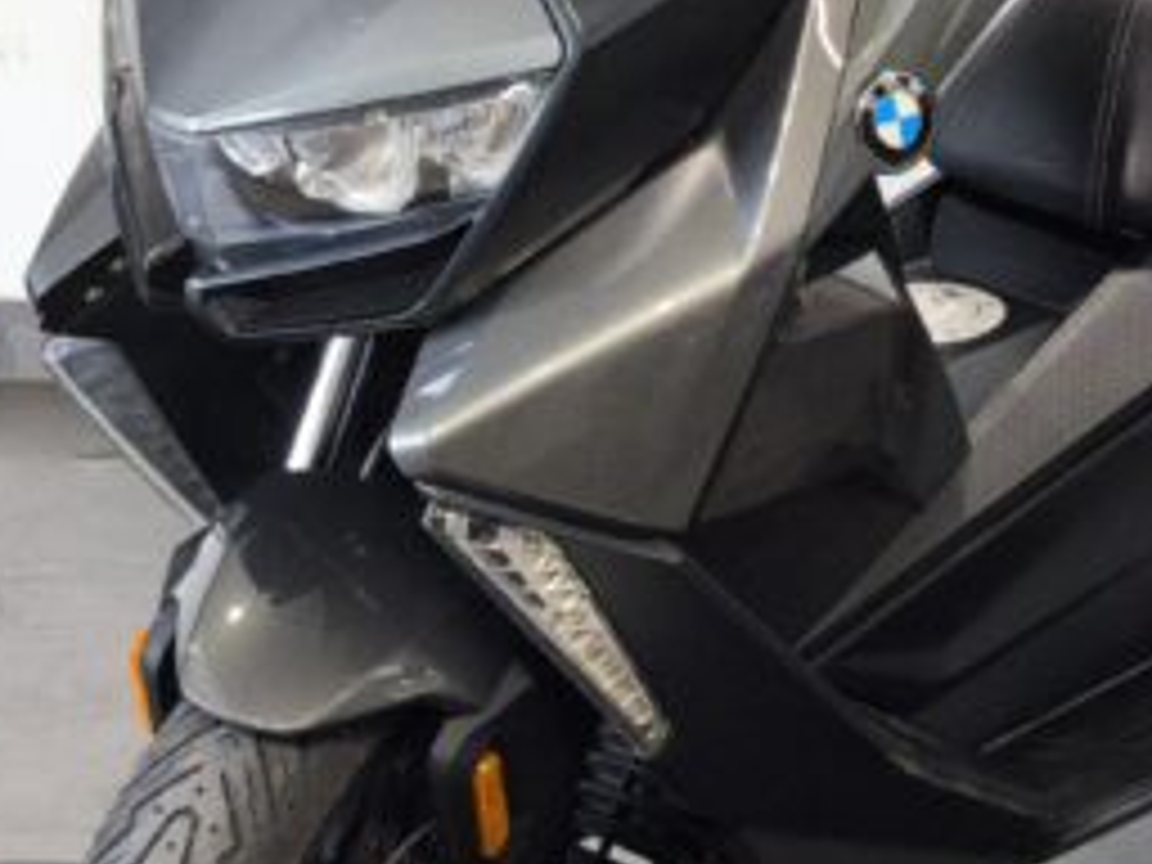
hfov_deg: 14.1
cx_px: 1084
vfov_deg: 10.7
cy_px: 198
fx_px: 4593
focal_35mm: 138
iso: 250
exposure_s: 1/100
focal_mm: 6.57
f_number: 1.6
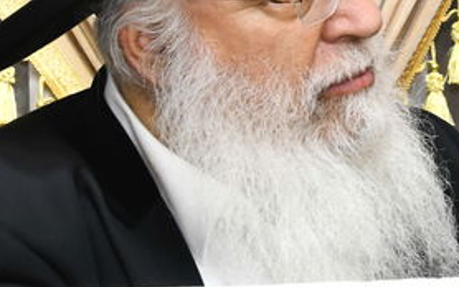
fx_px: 3079
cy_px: -182
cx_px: 713
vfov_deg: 5.3
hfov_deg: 8.3
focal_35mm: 246
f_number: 5.6
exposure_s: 1/125
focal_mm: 48
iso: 800
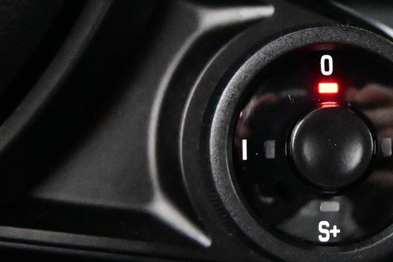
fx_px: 2500
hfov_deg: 9.0
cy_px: 125
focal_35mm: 229
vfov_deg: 6.0
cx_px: 326
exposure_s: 1/80
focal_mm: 50
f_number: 6.3
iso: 16000
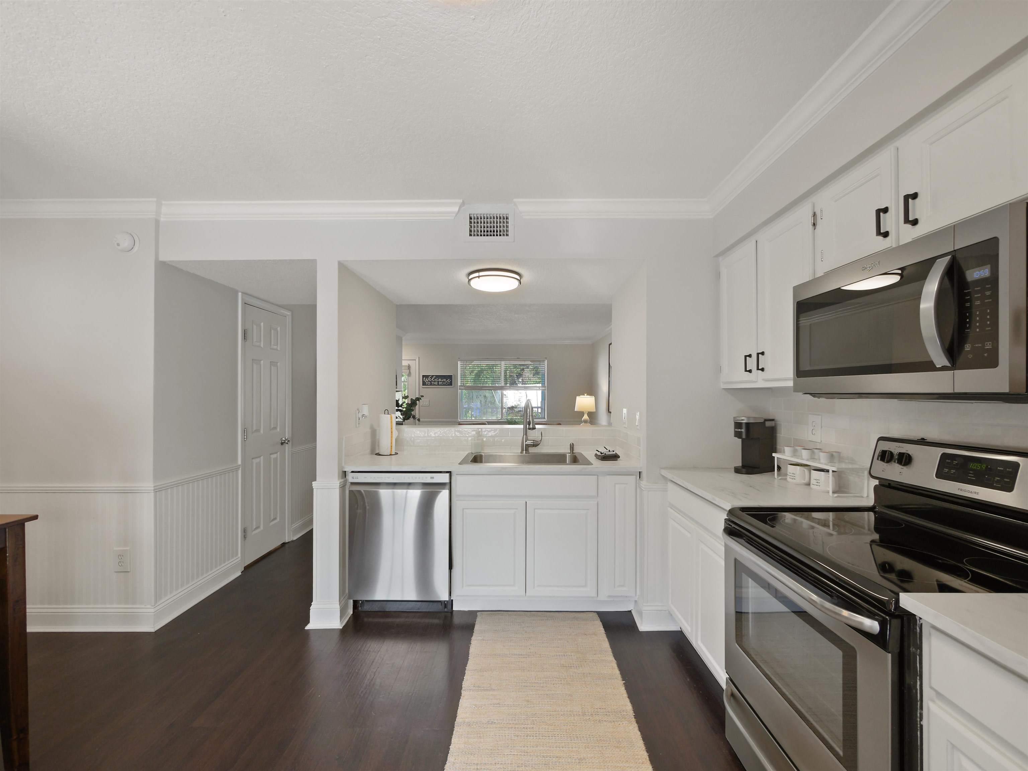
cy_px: 386
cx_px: 514
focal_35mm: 14
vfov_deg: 85.7
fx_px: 416
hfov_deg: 102.1
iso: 400
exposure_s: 1/30
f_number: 4
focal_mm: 7
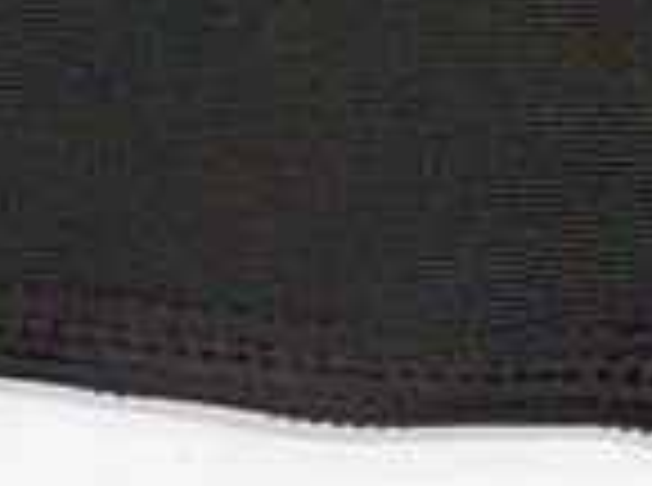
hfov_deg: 11.1
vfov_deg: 7.8
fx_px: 3326
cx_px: 562
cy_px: -670
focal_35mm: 177
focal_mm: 5.87
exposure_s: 1/30
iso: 1000
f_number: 3.2
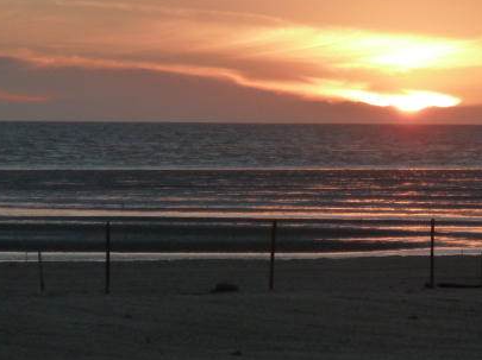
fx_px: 4313
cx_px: 351
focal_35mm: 310
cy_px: 87
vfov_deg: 4.8
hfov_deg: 6.4
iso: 125
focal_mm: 32.1
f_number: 4.5
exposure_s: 1/250
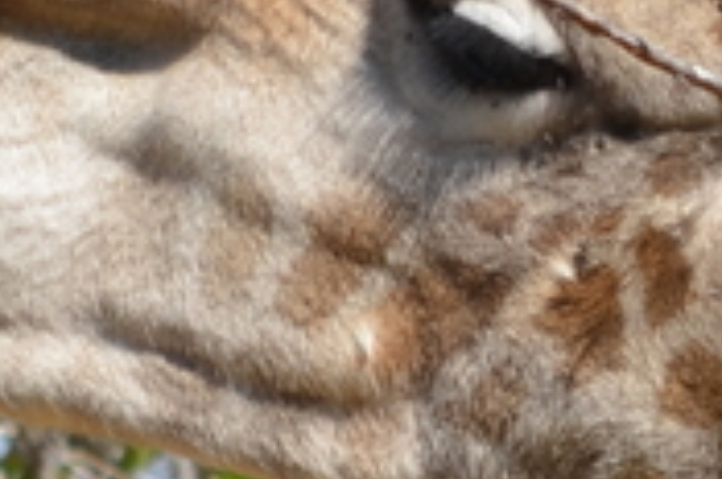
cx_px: 462
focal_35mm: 3294
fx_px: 65942
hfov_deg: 0.6
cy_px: 339
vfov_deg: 0.4
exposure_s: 1/640
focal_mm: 300
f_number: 6.3
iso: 200
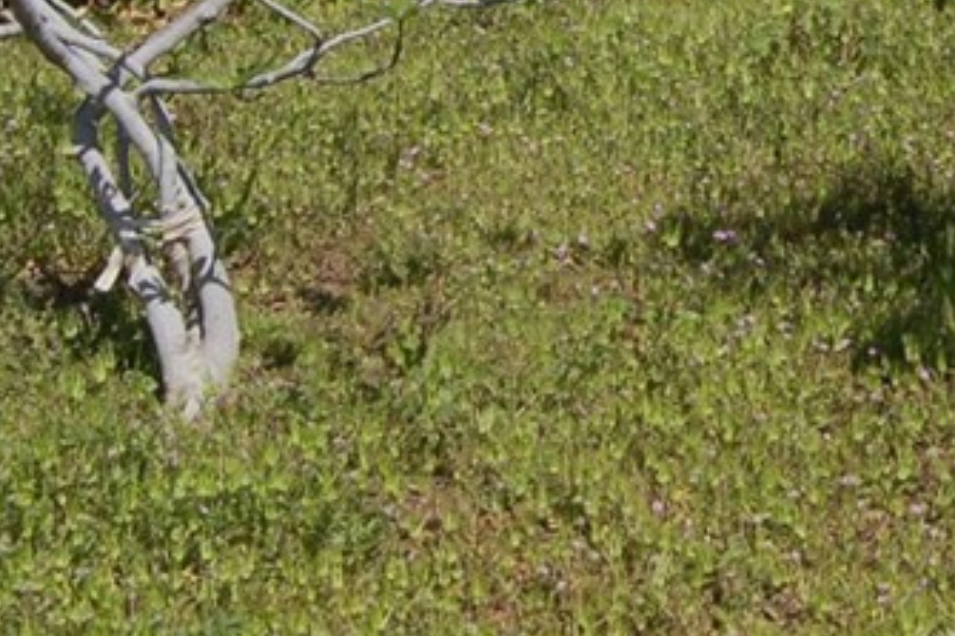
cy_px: -78
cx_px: 864
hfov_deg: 18.3
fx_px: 2916
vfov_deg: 12.2
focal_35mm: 110
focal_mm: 24
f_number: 8
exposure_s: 1/500
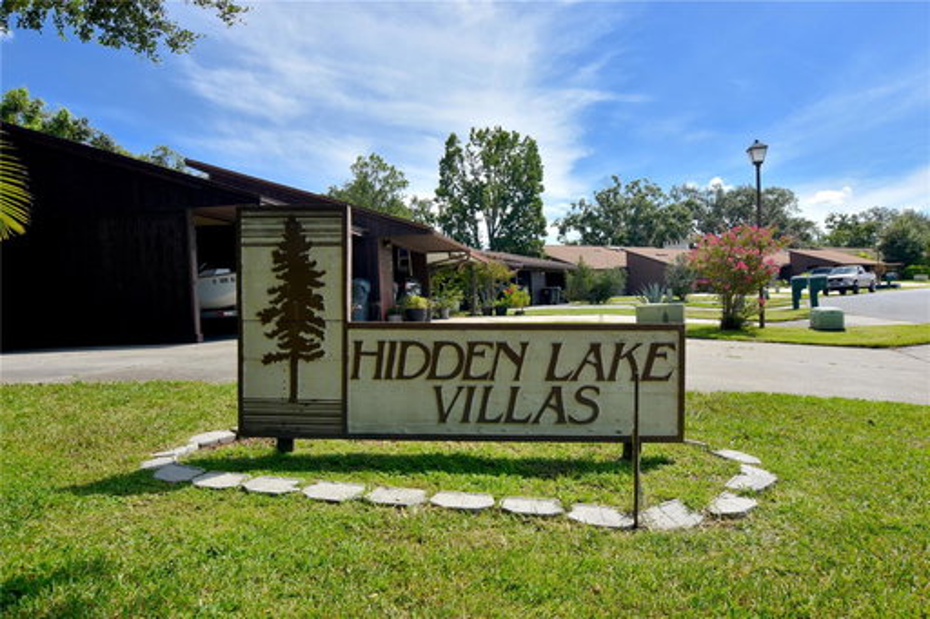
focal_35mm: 26
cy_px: 310
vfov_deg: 50.4
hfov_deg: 70.5
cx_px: 465
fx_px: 659
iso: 100
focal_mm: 17
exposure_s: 1/250
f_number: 9
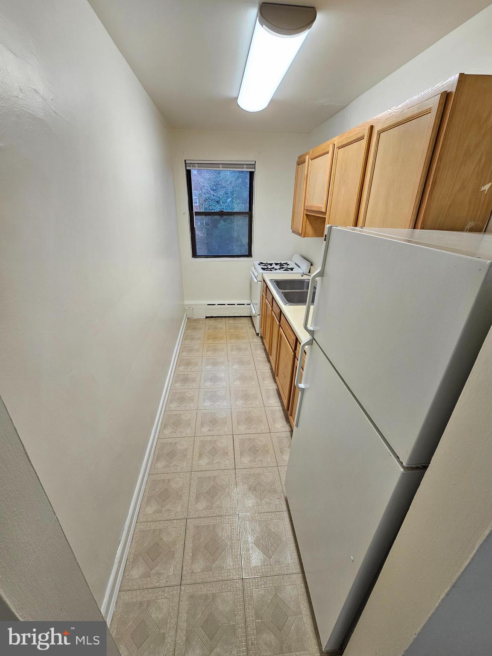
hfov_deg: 89.9
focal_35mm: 13
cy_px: 328
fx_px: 246
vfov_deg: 106.2
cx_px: 246
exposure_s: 1/60
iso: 100
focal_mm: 2.2
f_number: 2.2
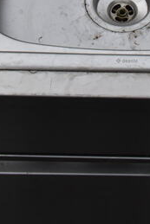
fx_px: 593
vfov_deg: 18.6
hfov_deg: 14.3
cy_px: -126
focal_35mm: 95
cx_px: 120
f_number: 8
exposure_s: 1/160
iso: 100
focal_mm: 18
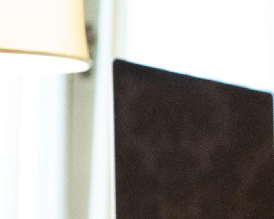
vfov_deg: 7.3
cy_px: 195
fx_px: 1711
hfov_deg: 9.0
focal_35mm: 211
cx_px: 379
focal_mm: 70
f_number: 2.8
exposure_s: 1/200
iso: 10000
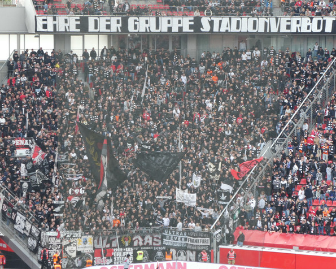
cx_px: 169
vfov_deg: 9.2
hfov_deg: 11.5
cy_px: 134
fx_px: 1671
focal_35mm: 168
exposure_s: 1/80
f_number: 5.5
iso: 200
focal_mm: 28.7
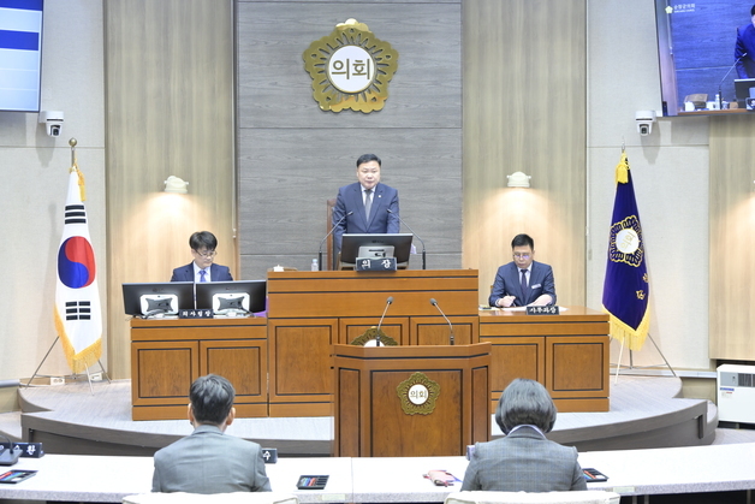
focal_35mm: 63
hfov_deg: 31.9
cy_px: 252
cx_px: 378
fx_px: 1321
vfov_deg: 21.6
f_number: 6
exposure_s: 1/25
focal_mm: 63
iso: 1250
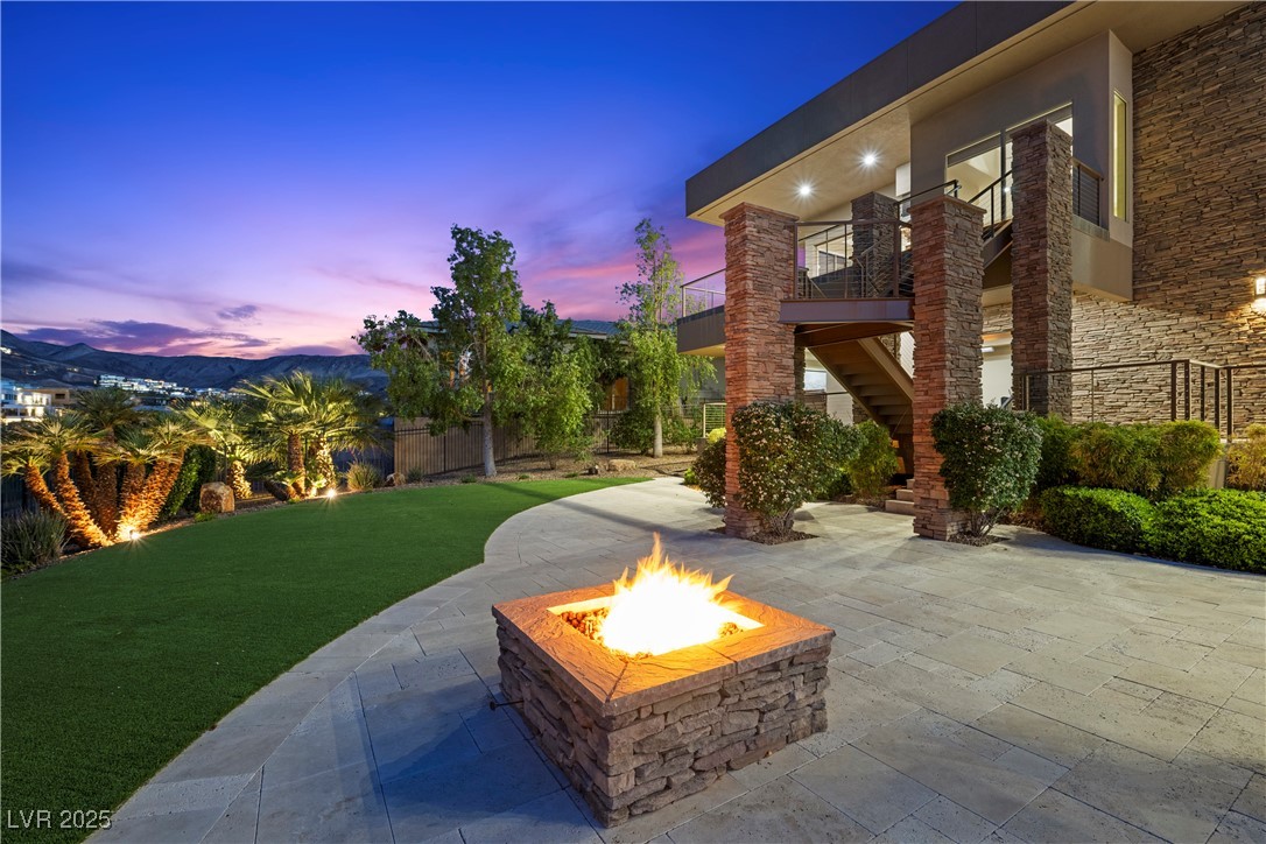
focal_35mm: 16
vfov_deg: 75.5
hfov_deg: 98.5
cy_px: 422
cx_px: 633
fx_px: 545
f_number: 8
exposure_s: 8
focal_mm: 15.5
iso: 800
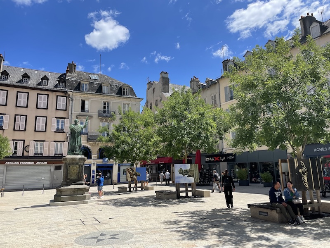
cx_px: 165
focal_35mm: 26
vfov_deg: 53.1
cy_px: 124
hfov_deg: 67.3
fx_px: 248
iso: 32
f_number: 1.6
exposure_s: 1/3509
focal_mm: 4.2
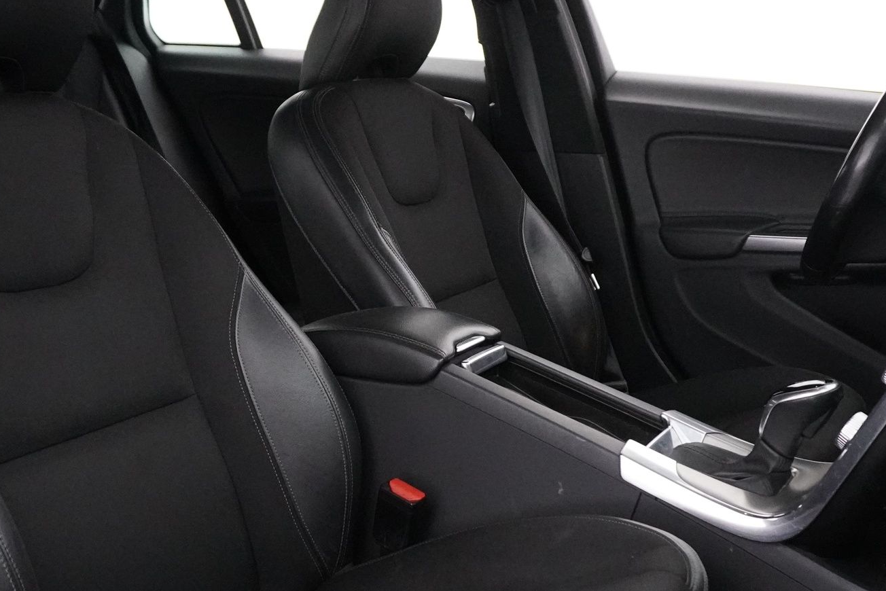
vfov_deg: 29.3
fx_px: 1132
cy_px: 314
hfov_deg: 42.7
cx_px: 430
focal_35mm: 46
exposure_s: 1/100
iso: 6400
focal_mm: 16
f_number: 3.5
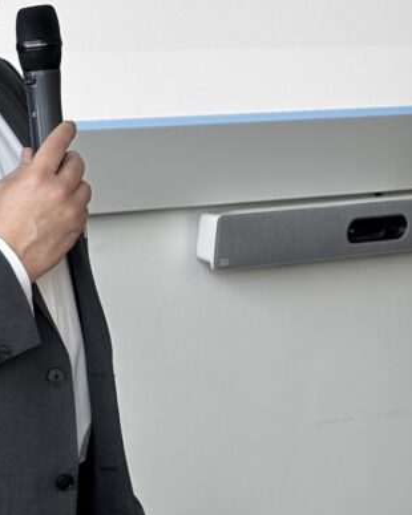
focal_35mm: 134
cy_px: 328
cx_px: -90
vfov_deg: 14.4
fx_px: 2044
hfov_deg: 11.3
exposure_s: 1/121
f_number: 1.6
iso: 50
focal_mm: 5.96
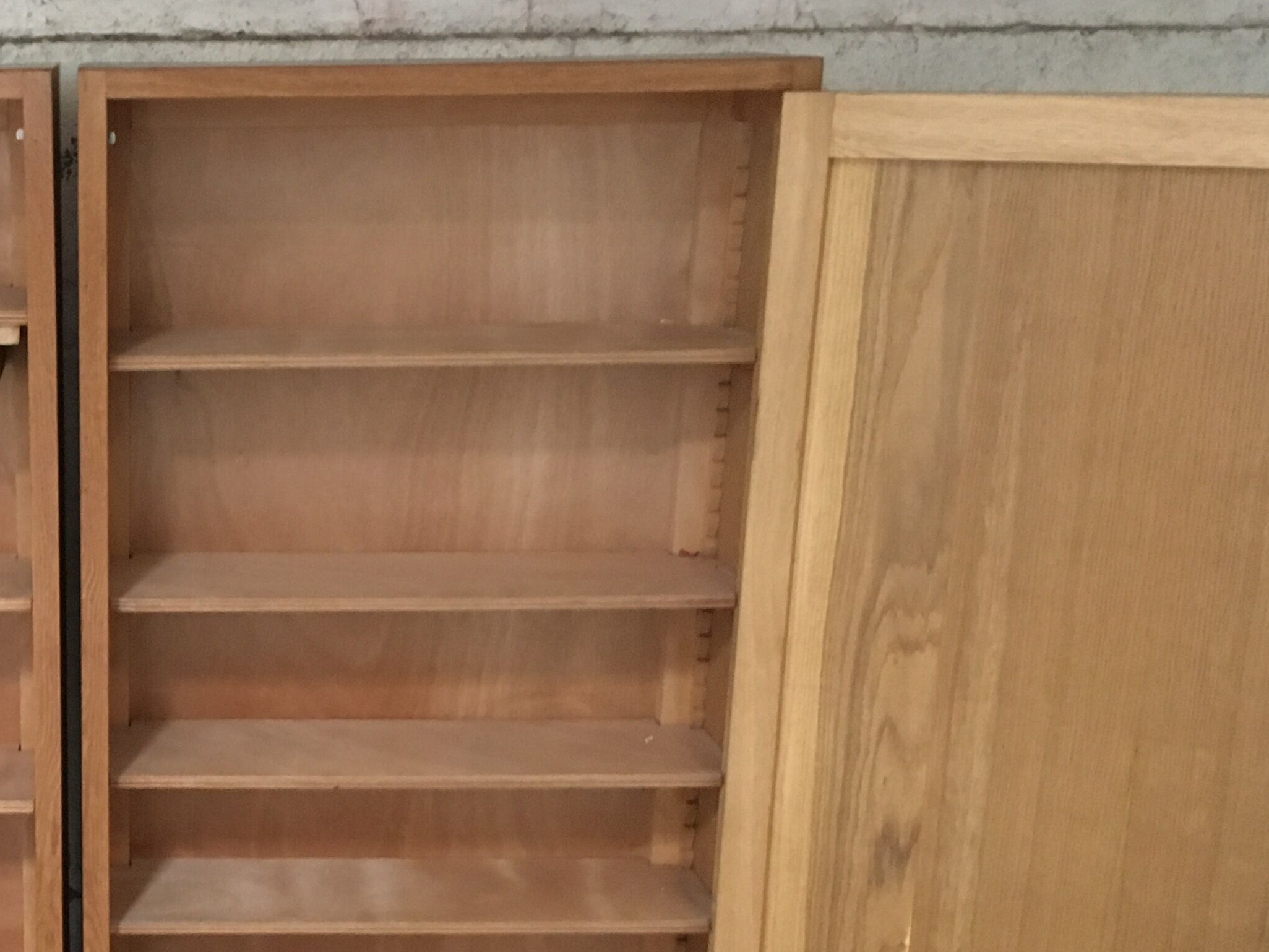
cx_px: 56
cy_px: 625
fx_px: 2090
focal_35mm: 57
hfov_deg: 31.7
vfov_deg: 25.5
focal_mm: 4.15
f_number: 2.2
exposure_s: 1/17
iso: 400
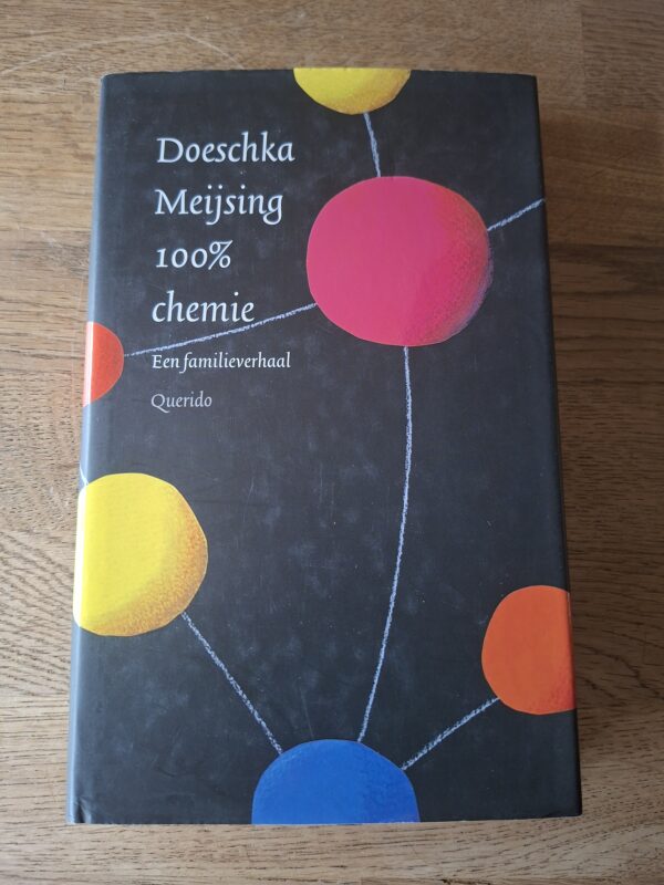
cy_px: 442
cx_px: 332
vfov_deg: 73.9
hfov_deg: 58.9
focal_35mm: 23
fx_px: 588
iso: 500
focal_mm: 5.54
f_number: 1.8
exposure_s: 1/24
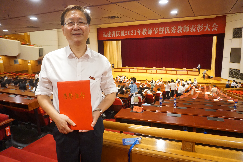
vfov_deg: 53.1
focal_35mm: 24
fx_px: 162
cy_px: 81
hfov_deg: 73.7
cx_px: 122
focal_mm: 16
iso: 3200
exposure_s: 1/160
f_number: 3.5
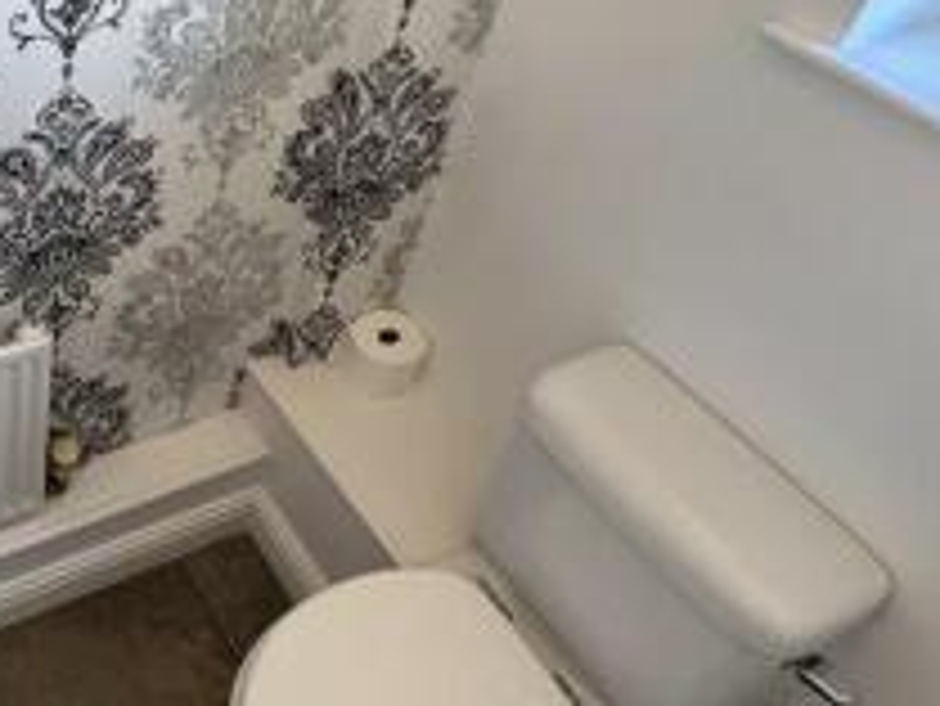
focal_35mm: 39
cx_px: 61
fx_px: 1060
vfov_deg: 36.0
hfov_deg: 43.0
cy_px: 178
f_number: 2.2
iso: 160
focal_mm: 2.22
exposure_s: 1/100
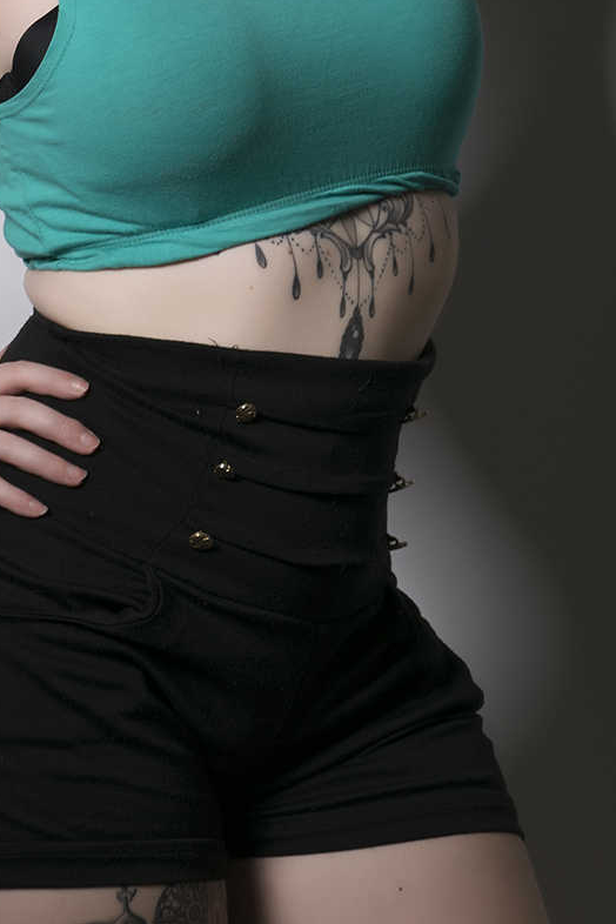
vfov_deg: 12.2
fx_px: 4312
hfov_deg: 8.2
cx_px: 120
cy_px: 163
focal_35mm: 168
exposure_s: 1/160
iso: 100
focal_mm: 55
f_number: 11
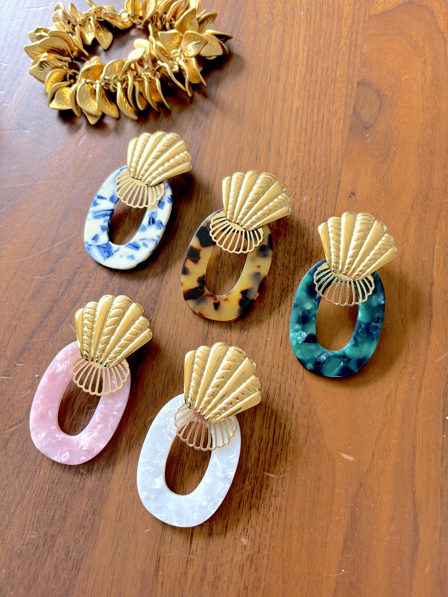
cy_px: 298
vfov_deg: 67.3
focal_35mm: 26
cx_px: 224
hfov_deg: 53.1
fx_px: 449
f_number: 1.6
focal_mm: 5.96
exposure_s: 1/135
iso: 80
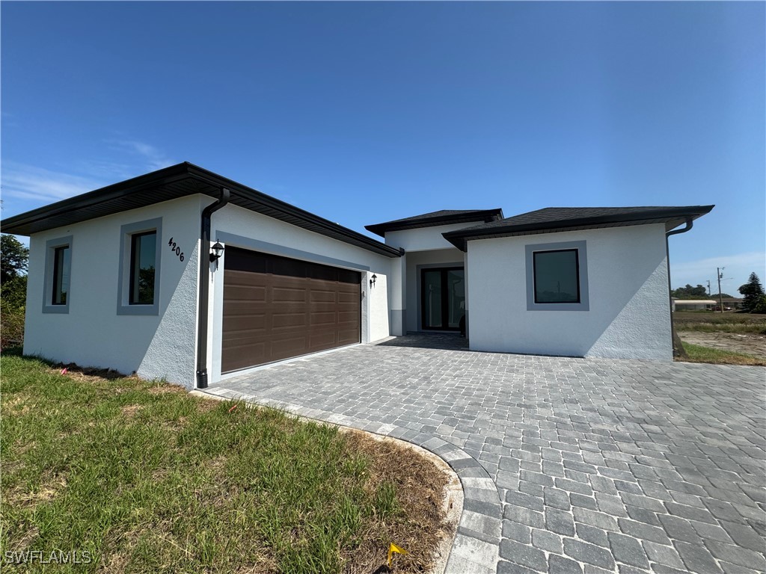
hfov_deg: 102.1
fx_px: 310
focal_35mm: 14
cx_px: 383
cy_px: 287
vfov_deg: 85.7
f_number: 2.2
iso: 50
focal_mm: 2.22
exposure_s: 1/2494
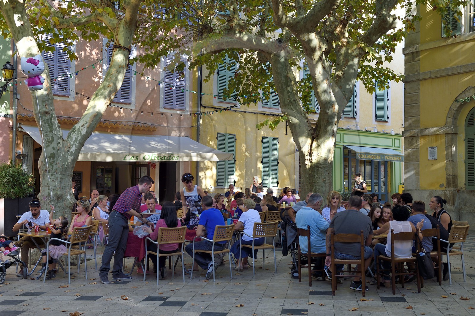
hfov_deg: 41.1
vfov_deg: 28.0
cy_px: 158
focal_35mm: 48
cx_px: 238
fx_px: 633
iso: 400
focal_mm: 48
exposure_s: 1/200
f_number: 5.6
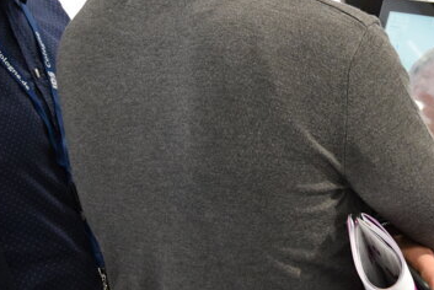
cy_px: 17
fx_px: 1243
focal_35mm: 103
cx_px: 342
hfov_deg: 19.6
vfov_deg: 13.2
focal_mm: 28
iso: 2500
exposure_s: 1/100
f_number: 5
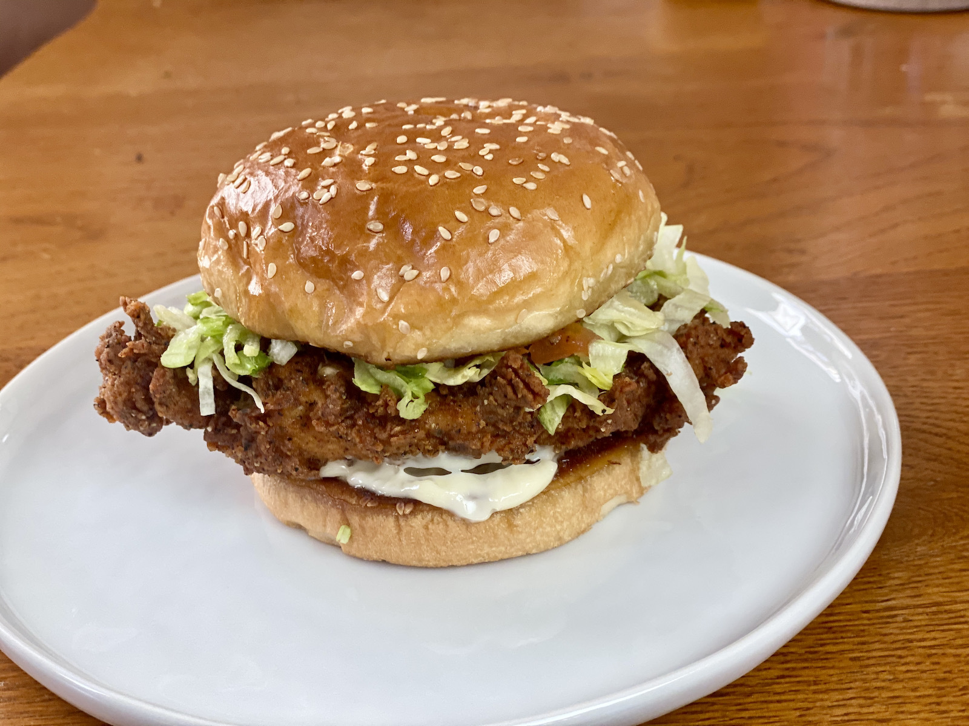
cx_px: 484
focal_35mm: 52
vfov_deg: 28.0
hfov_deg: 36.8
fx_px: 1456
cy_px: 363
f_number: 2
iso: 200
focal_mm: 6
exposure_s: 1/120
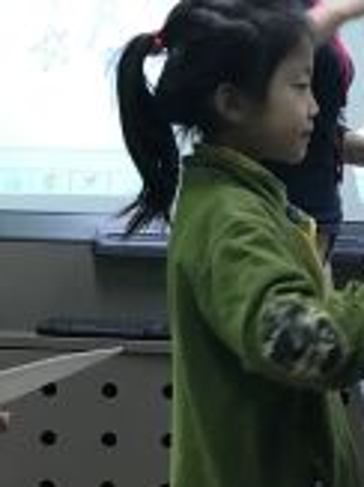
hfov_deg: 12.3
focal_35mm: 120
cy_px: 281
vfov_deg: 16.4
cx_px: 115
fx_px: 1685
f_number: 1.8
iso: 40
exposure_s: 1/25
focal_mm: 3.99
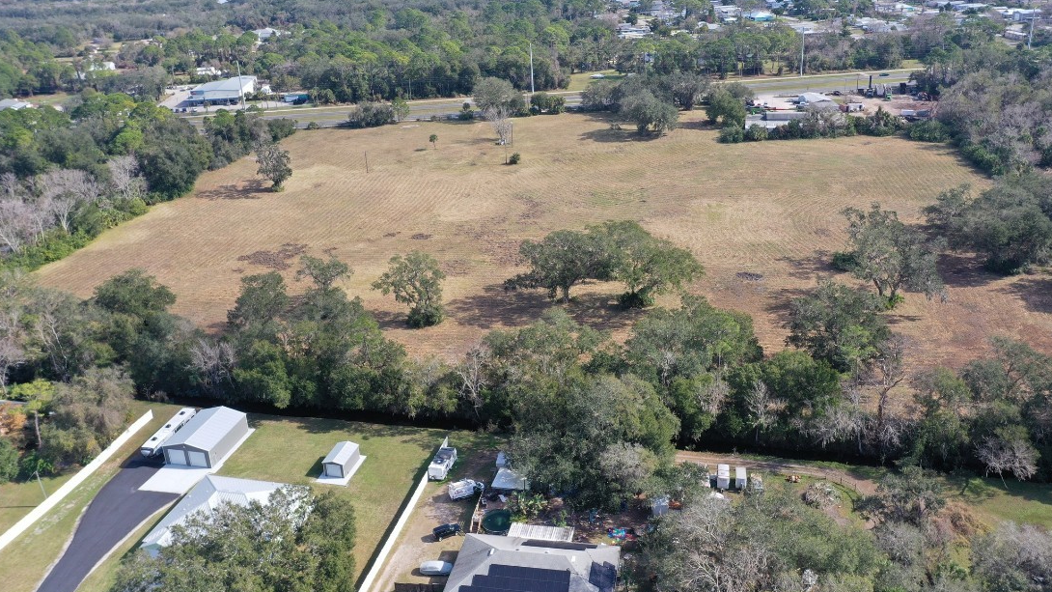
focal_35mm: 31
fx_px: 865
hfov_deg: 62.6
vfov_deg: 37.7
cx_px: 536
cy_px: 259
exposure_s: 1/240
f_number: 5
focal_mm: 10.26
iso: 100
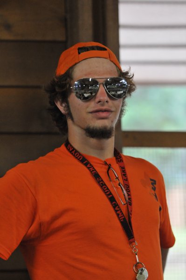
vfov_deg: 14.0
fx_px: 1141
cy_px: 140
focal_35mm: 147
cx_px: 93
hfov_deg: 9.3
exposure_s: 1/125
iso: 1600
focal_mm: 98
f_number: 2.8
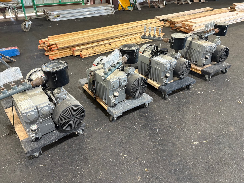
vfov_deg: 51.3
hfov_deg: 65.3
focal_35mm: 27
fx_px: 190
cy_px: 88
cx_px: 118
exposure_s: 1/60
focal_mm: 5.96
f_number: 1.6
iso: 320
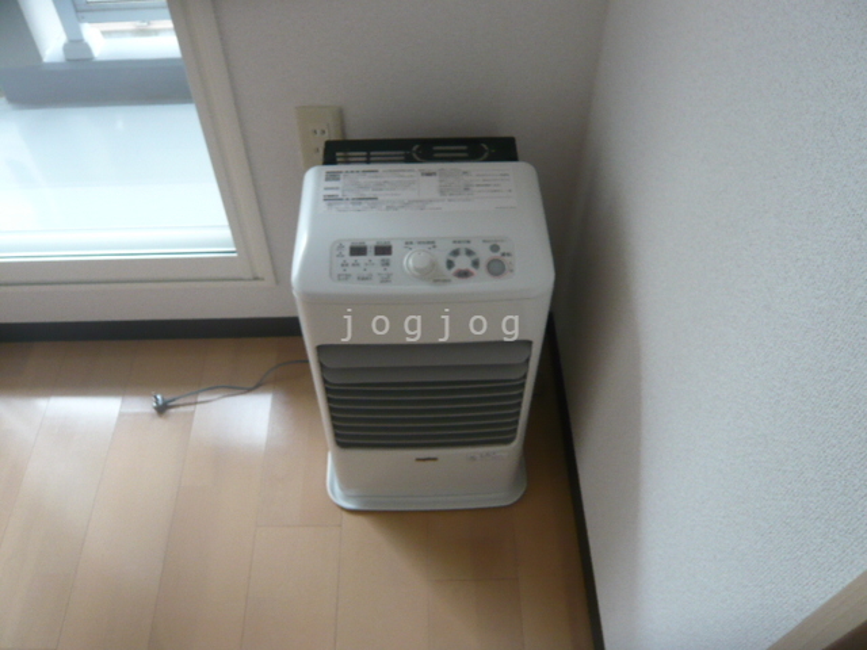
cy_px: 325
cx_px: 434
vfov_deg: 49.7
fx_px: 701
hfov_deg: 63.4
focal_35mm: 28
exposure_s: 1/25
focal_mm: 4.6
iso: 200
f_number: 2.8
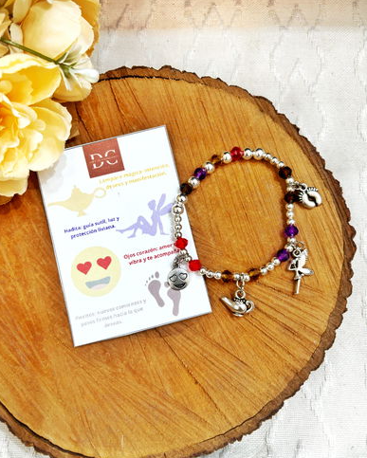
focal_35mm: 28
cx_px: 185
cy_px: 212
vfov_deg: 62.1
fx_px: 380
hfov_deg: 51.6
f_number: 1.6
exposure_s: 1/100
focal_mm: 5.96
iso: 80
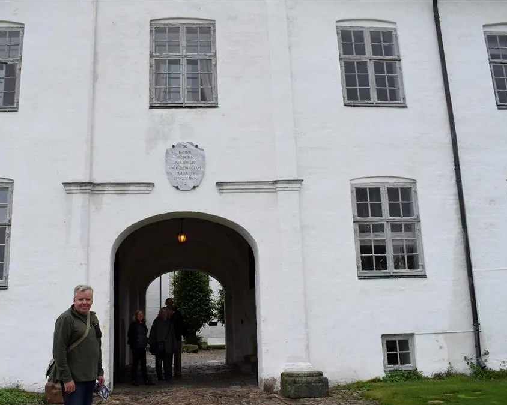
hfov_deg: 50.0
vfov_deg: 41.1
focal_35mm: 36
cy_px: 214
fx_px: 540
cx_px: 208
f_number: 8
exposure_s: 1/250
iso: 320
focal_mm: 20
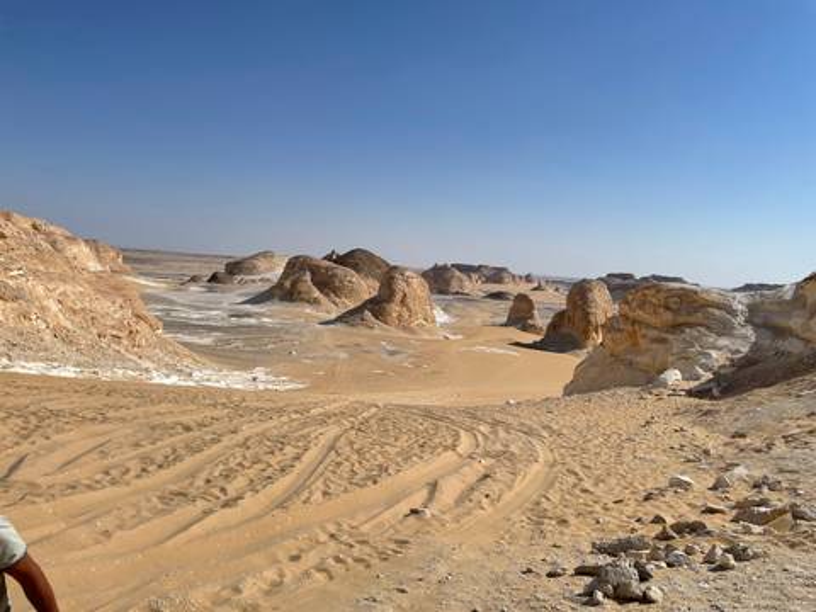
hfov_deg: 67.3
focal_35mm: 26
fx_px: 613
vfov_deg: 53.1
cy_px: 306
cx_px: 408
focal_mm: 4.2
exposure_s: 1/10753
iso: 32
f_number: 1.6
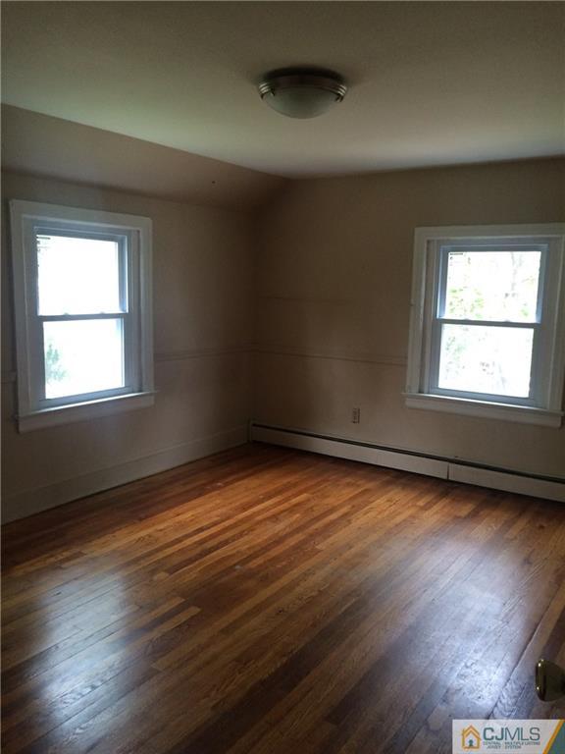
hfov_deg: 48.2
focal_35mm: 29
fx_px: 631
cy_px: 377
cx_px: 282
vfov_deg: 61.7
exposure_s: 1/30
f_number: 2.2
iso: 64
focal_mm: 4.15
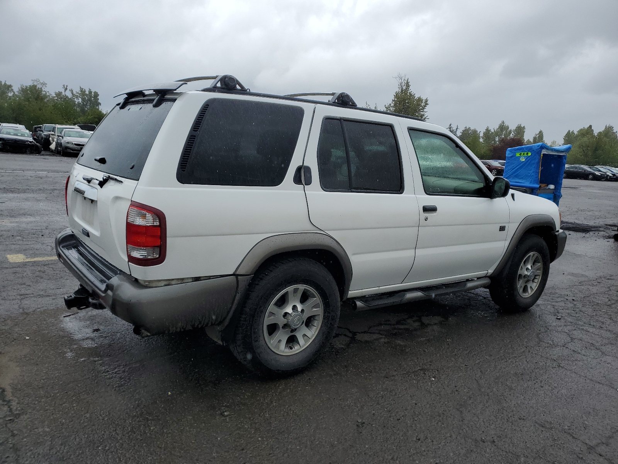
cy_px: 232
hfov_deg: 67.3
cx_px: 309
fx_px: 464
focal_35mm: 26
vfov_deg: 53.1
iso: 50
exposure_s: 1/2000
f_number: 1.5
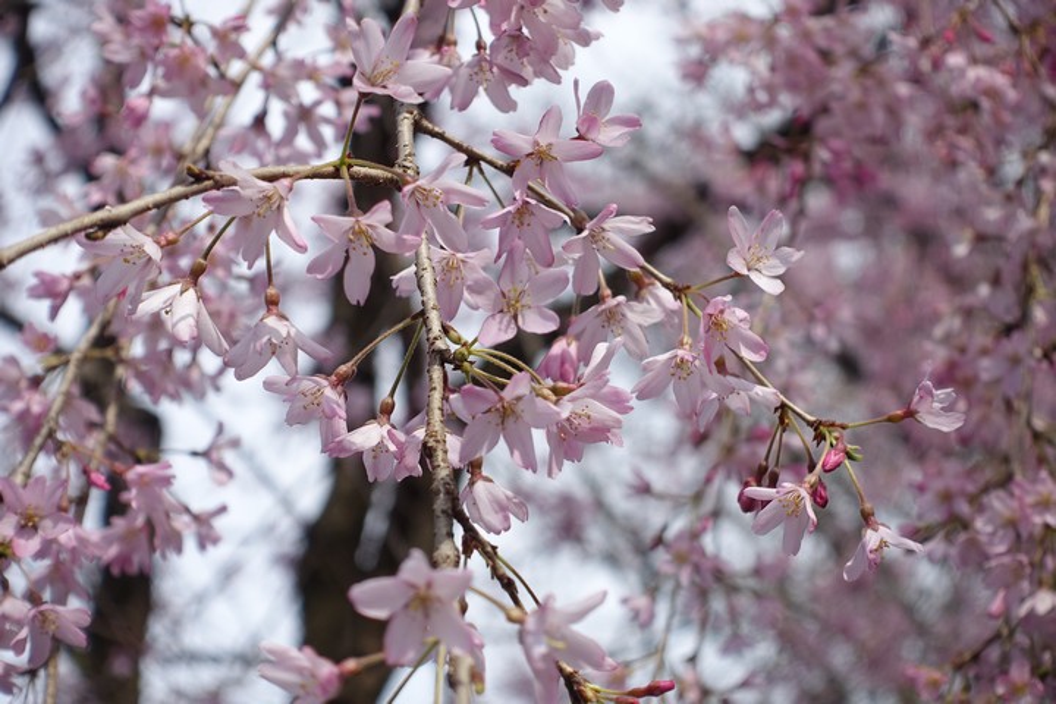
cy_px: 352
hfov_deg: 28.8
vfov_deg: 19.5
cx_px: 528
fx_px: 2053
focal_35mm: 70
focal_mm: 25.7
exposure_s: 1/640
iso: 125
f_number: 4
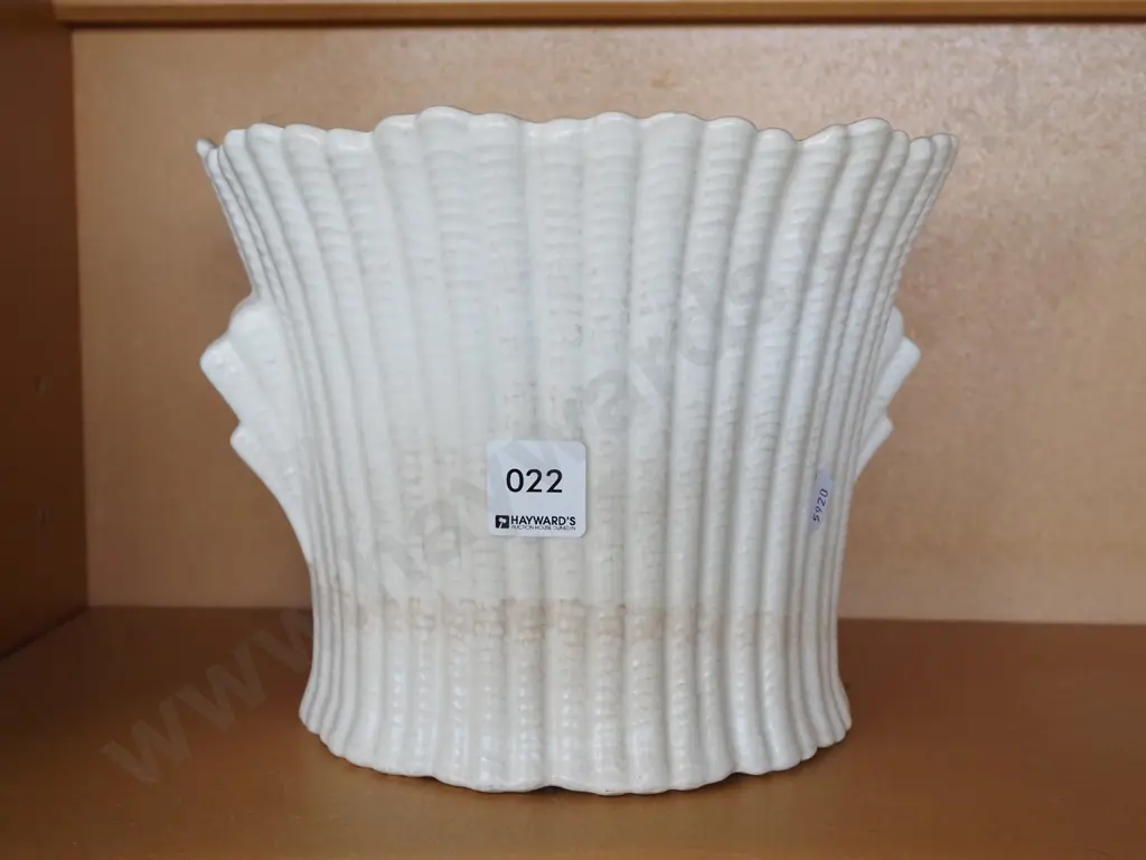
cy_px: 430
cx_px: 573
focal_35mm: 46
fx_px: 1523
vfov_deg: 31.5
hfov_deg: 41.2
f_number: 5.6
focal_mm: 23
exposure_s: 1/250
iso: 2500
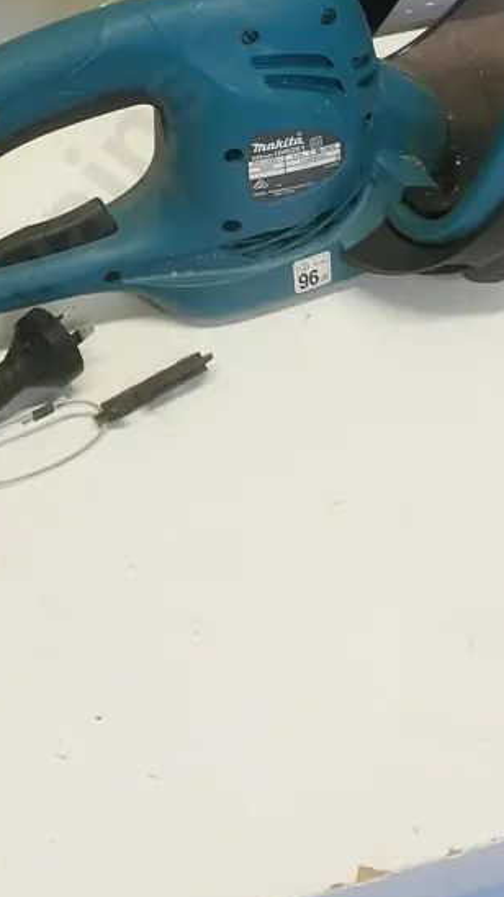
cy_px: 110
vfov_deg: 34.8
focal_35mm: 57
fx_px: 1355
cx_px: 164
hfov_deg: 21.0
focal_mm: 3.99
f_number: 1.8
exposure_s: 1/50
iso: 50
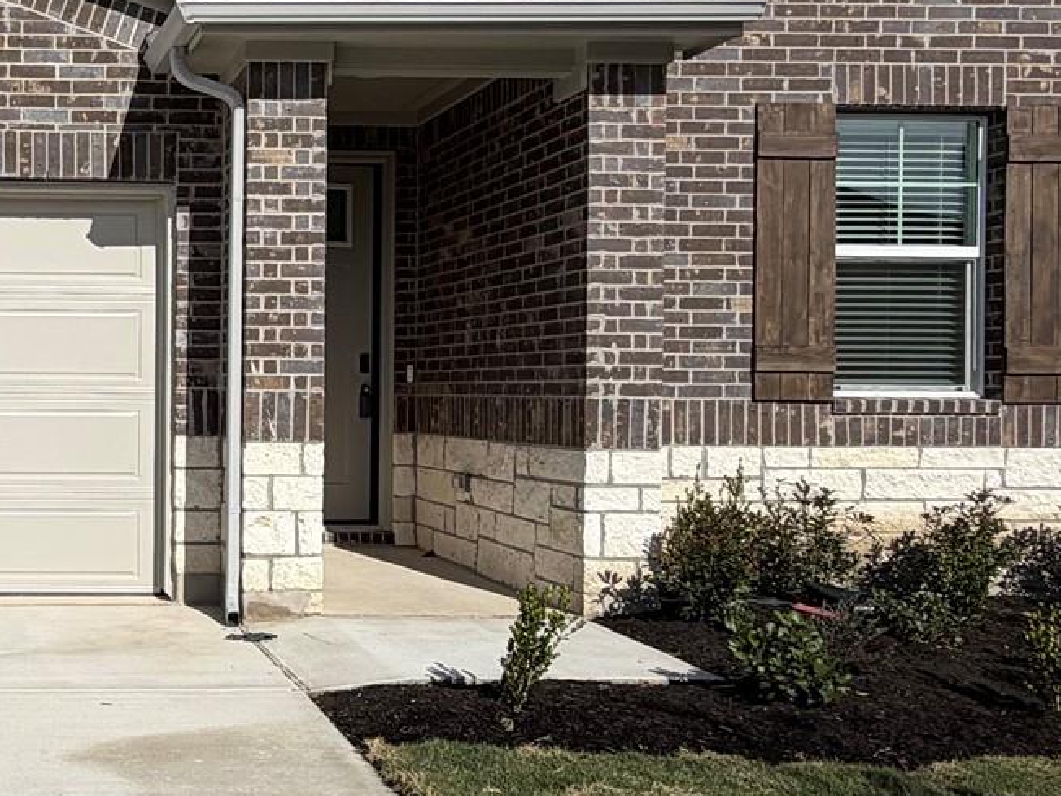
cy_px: 397
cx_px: 11
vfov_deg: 32.9
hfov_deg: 38.4
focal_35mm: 44
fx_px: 1349
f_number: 2.2
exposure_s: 1/2320
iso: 20
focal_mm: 2.22
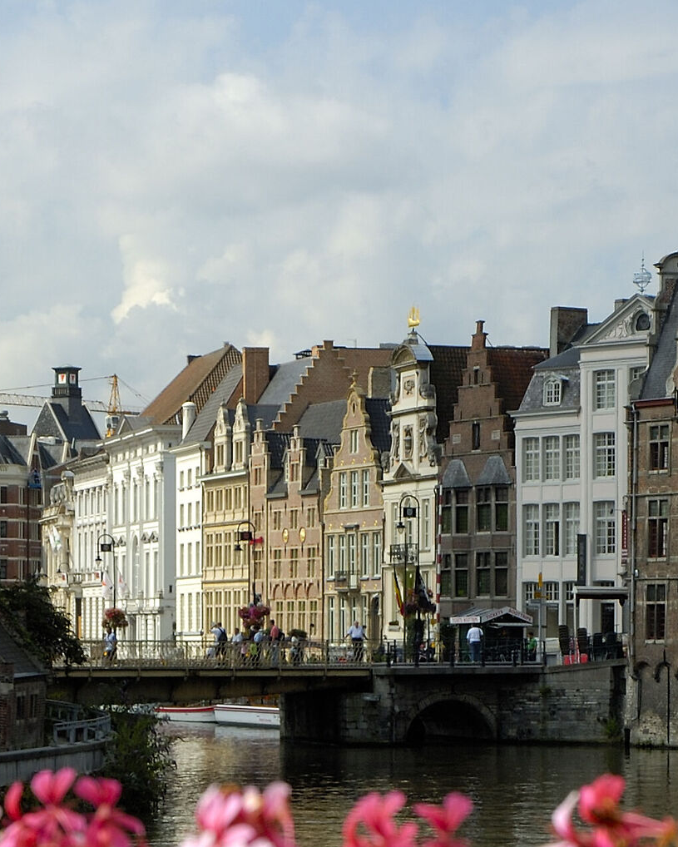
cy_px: 624
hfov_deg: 12.3
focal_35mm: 126
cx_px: 340
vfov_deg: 15.2
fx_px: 3159
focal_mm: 38
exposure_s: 1/500
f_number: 8
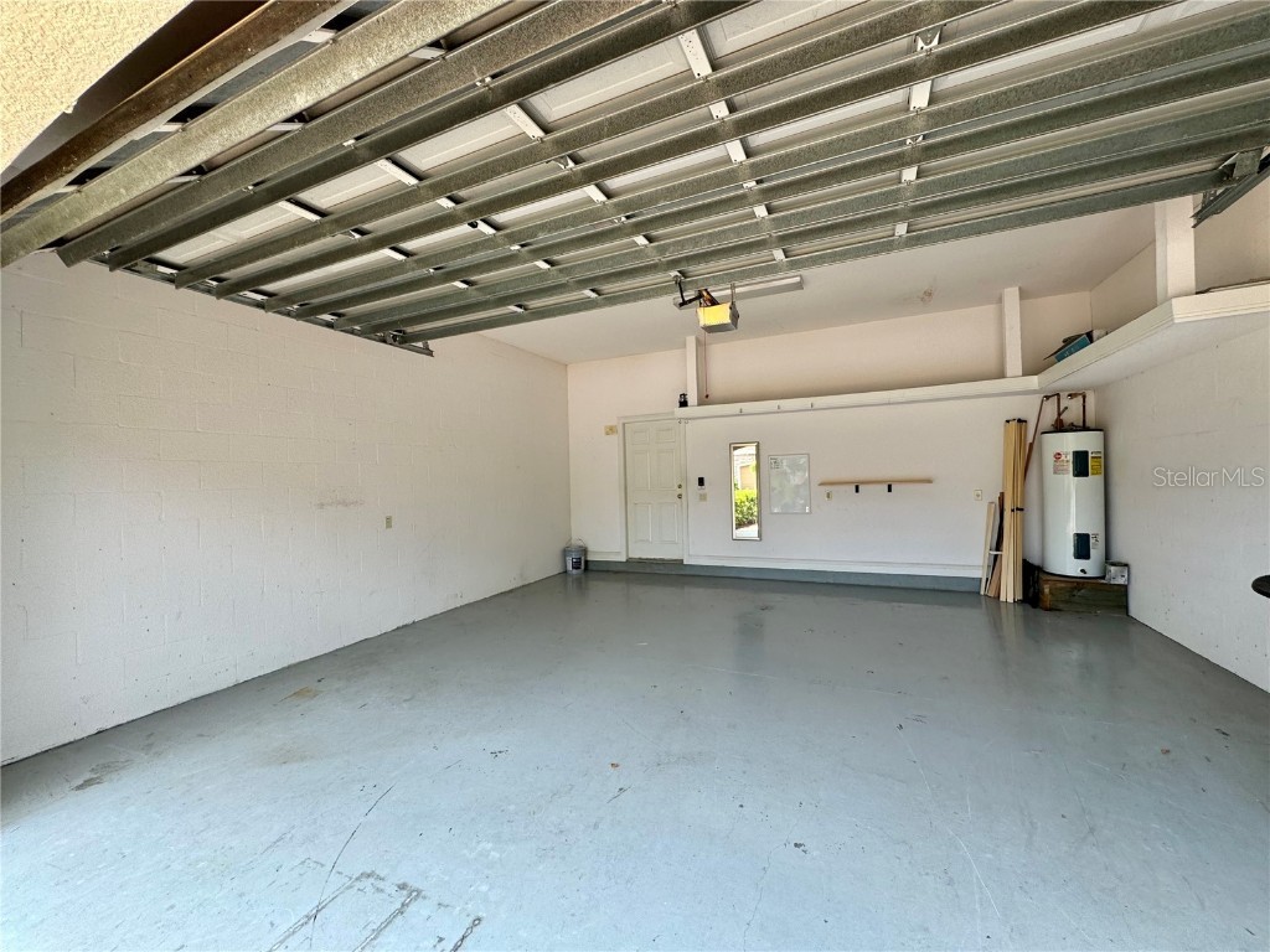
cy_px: 476
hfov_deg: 102.1
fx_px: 514
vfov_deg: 85.7
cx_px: 635
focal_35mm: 14
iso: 40
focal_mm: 2.22
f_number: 2.2
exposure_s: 1/211
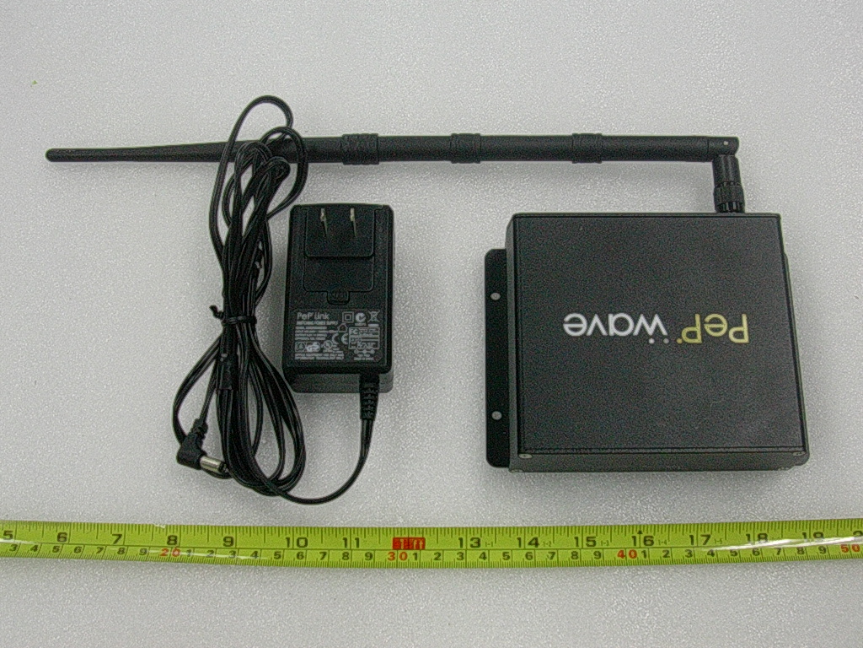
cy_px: 324
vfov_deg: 35.1
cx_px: 432
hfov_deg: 45.8
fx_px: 1022
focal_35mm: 41
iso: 141
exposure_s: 1/32
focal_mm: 6.2
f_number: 2.8
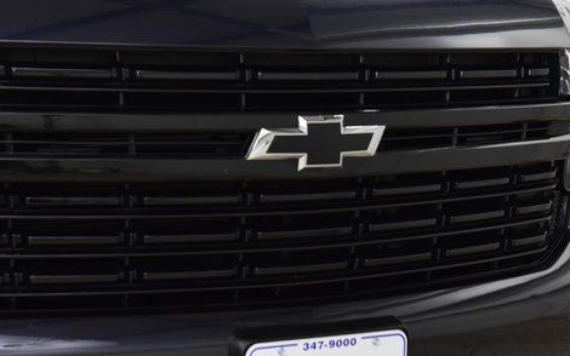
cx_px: 261
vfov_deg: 13.1
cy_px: 177
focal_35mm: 100
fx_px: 1554
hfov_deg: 20.8
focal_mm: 48
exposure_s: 1/60
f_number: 5
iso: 1600
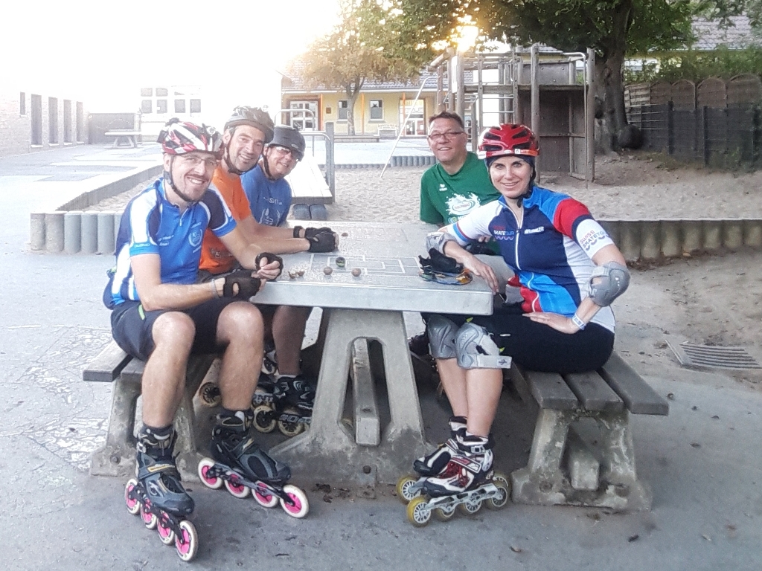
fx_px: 506
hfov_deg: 73.9
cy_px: 286
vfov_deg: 58.9
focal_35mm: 23
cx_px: 381
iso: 100
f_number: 1.9
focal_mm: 2
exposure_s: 1/13
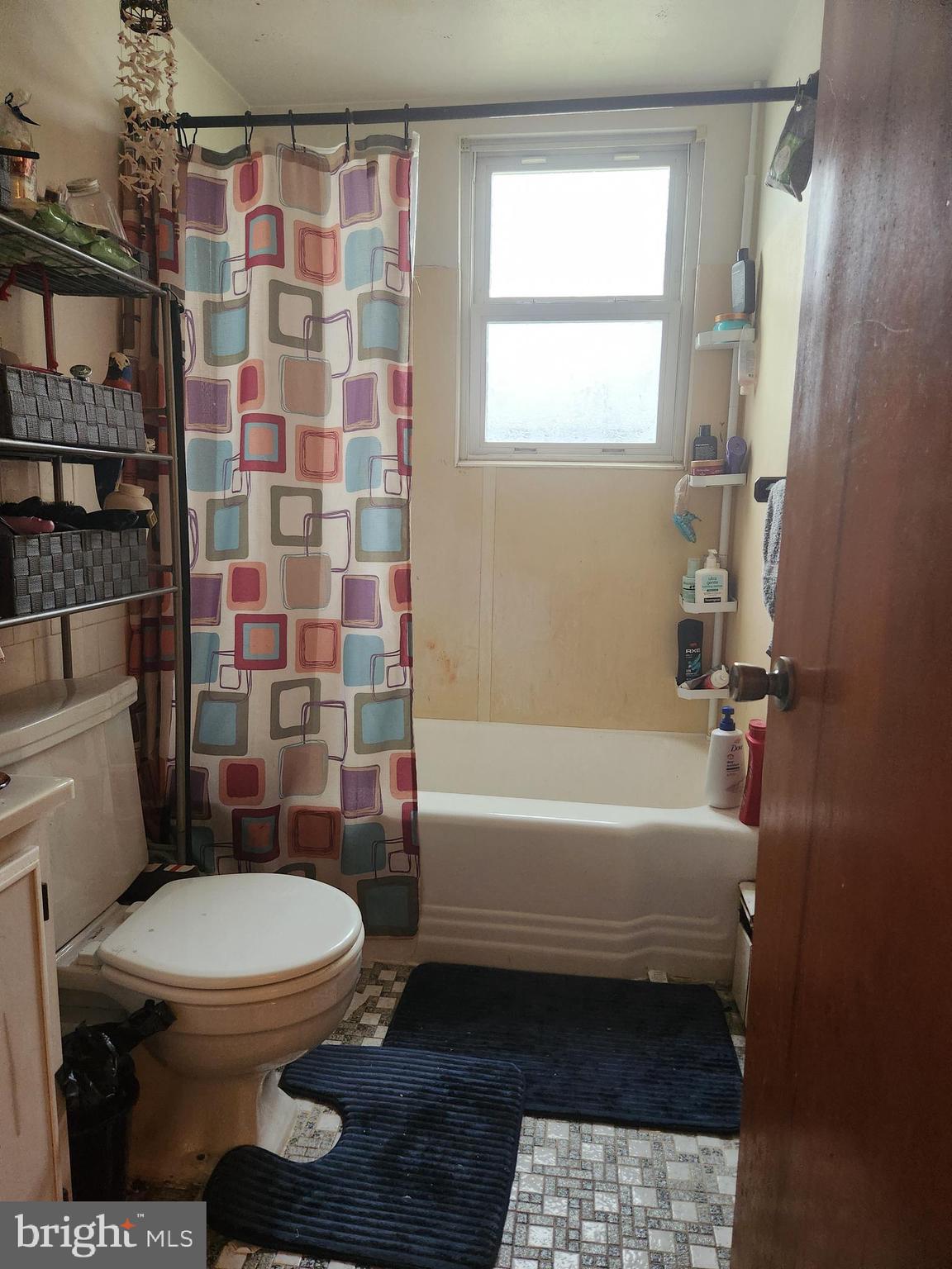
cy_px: 634
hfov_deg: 58.9
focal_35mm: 23
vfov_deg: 73.9
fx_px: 843
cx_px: 476
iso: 500
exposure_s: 1/120
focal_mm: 5.4
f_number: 1.8
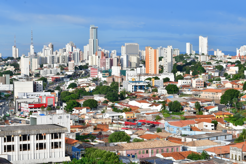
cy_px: 82
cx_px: 123
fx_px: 574
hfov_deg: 24.2
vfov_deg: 16.3
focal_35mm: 84
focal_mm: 42
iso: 100
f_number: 16
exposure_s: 1/60
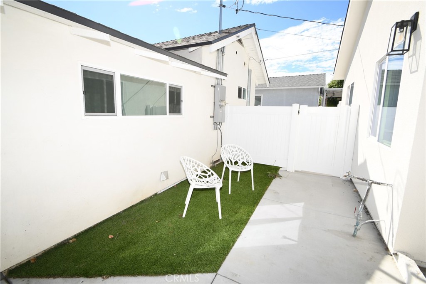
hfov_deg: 100.4
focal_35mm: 15
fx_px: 178
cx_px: 213
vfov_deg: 77.3
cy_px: 142
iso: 100
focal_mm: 10
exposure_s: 1/250
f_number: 8
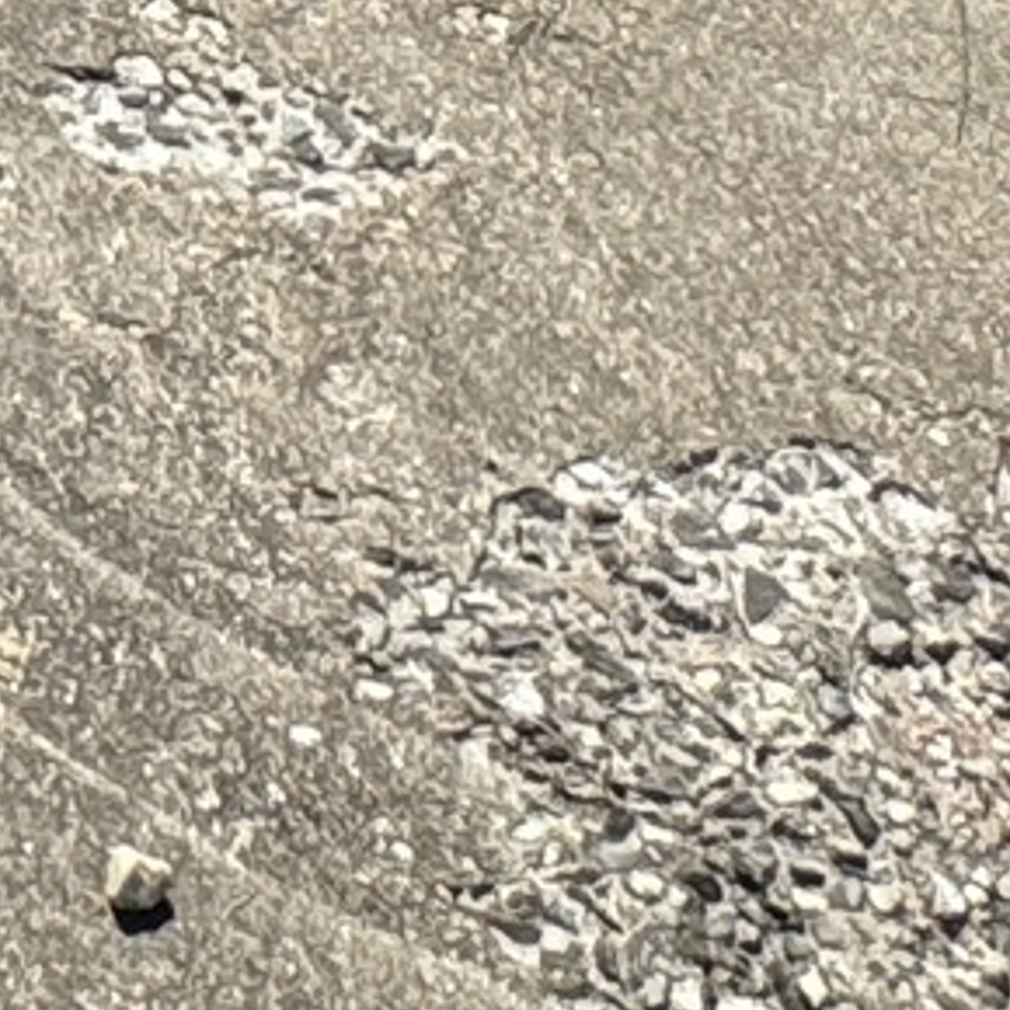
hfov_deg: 12.6
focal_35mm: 131
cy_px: -2421
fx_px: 4324
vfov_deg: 9.2
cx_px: -508
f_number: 2.2
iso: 50
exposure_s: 1/1143
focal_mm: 2.22
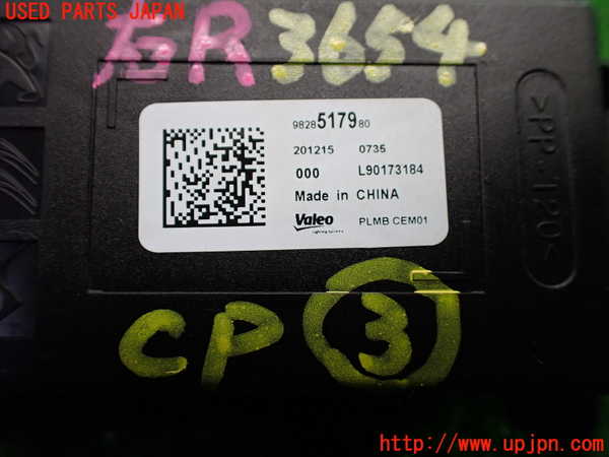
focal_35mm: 30
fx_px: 528
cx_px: 304
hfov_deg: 60.0
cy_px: 228
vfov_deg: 46.8
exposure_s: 1/125
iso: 320
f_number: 2.3
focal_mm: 5.4
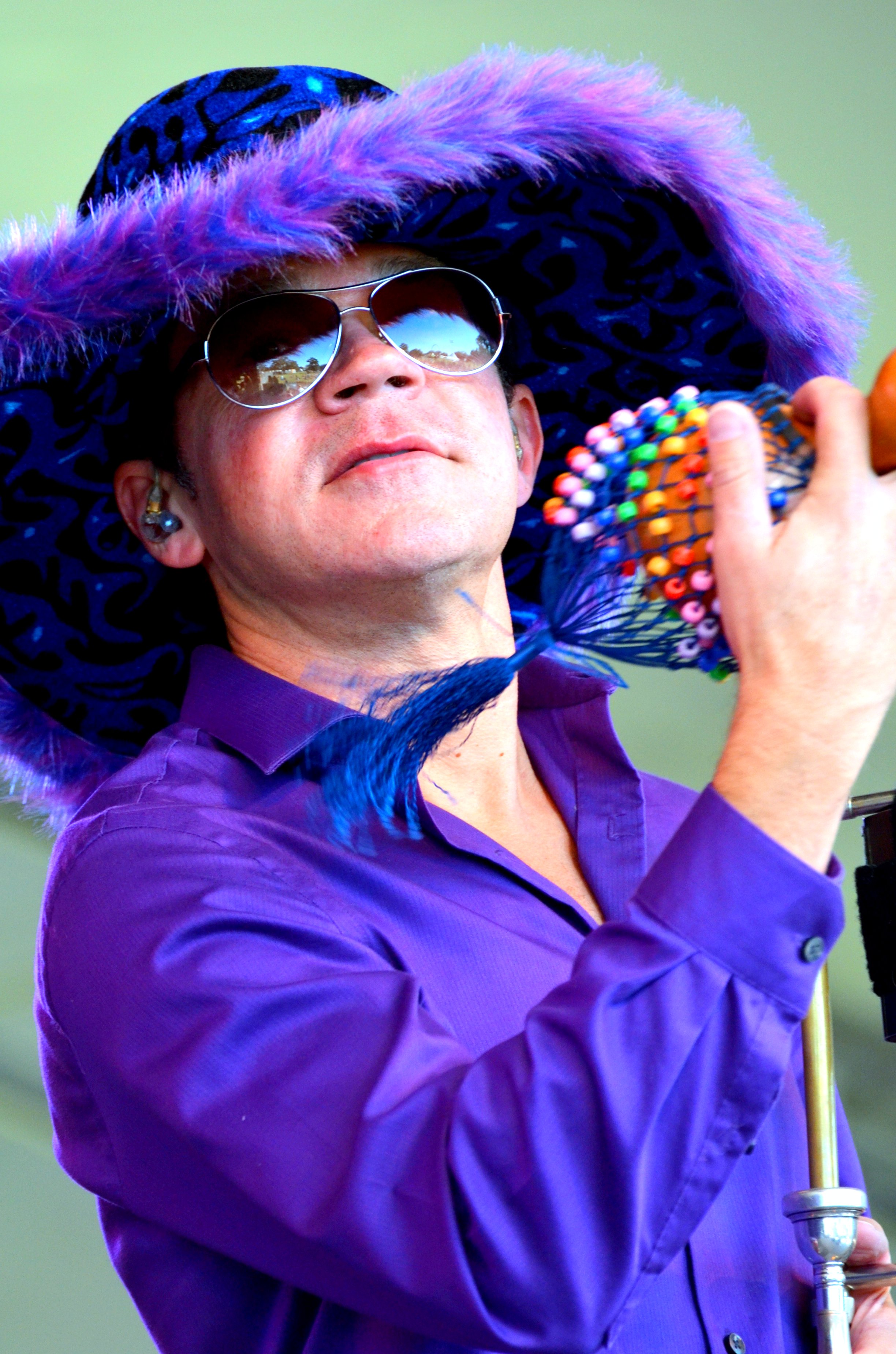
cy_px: 677
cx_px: 448
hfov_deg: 4.0
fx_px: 12937
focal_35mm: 345
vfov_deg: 6.0
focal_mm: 230
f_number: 5.3
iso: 900
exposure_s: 1/500
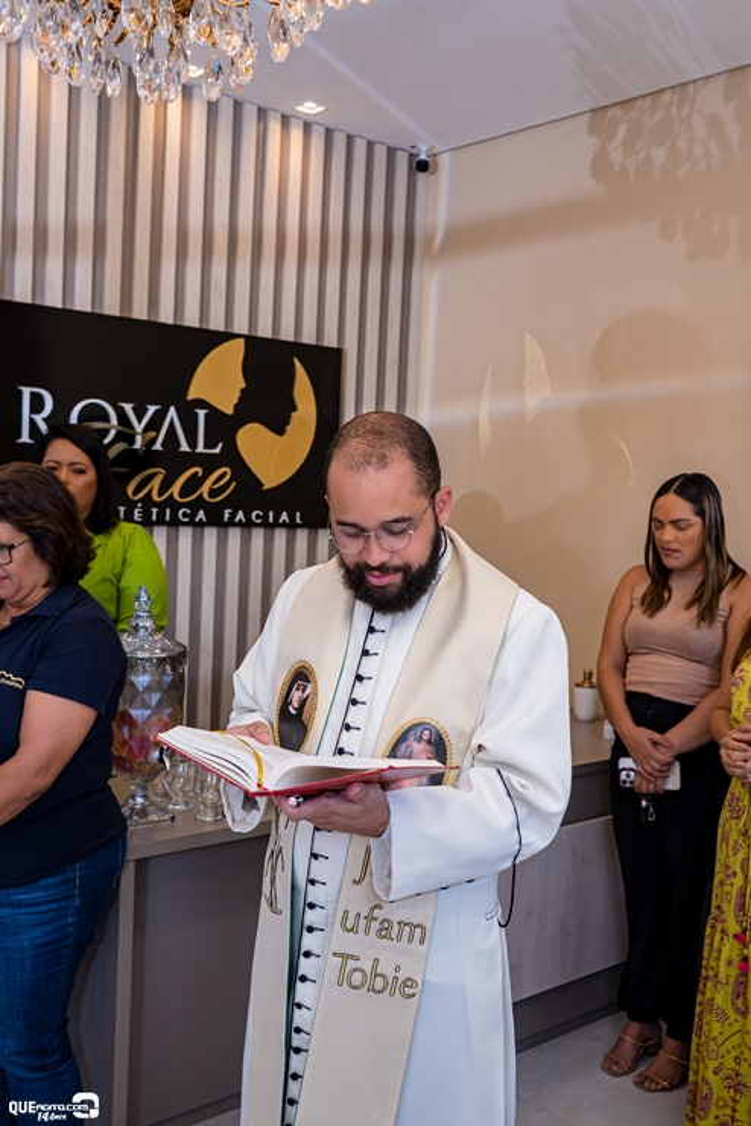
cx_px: 376
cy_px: 563
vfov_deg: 53.1
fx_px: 1126
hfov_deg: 36.9
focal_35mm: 36
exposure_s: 1/80
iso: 100
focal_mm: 24
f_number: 3.5
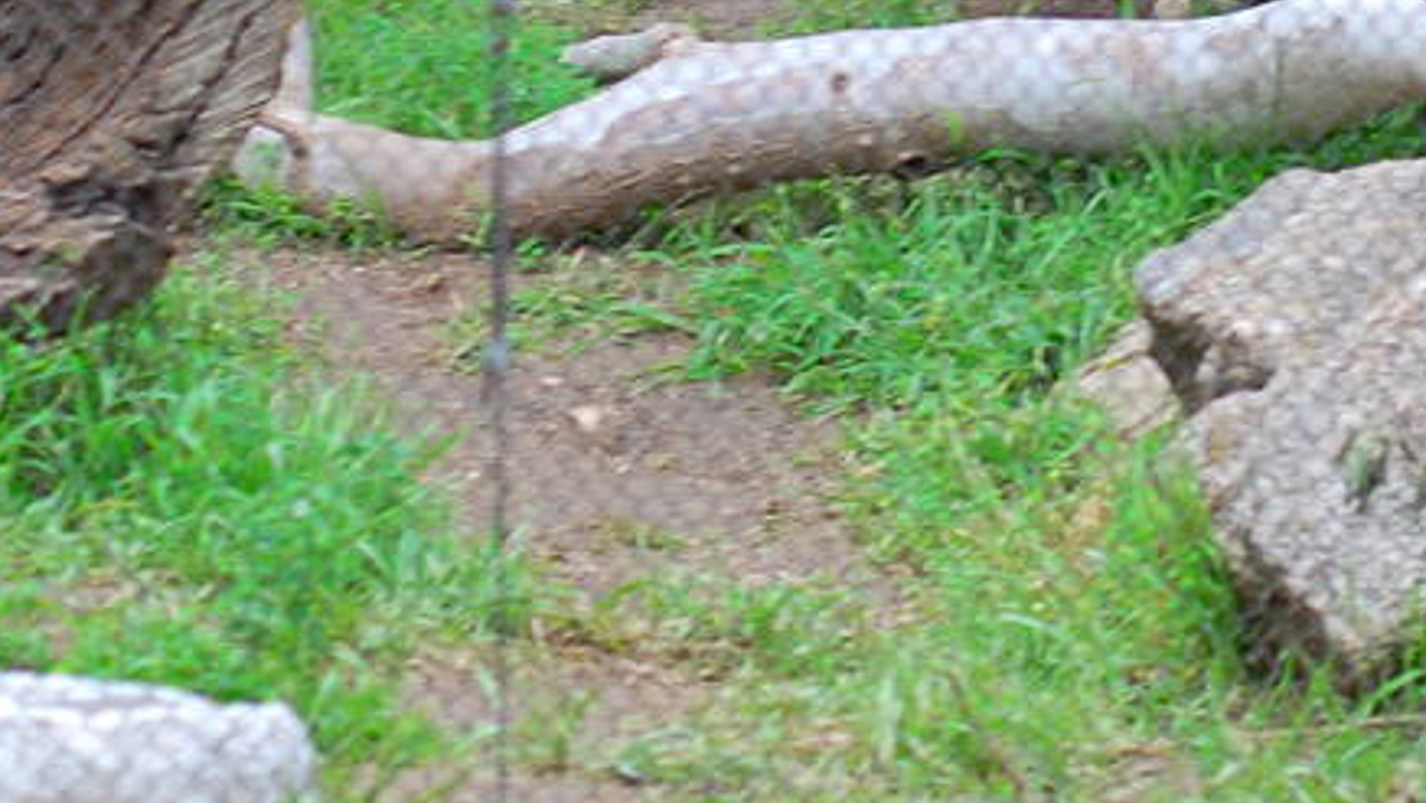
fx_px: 10892
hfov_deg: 7.5
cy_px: -805
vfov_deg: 4.2
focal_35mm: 288
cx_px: 1002
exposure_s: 1/30
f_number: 2.8
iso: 100
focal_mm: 50
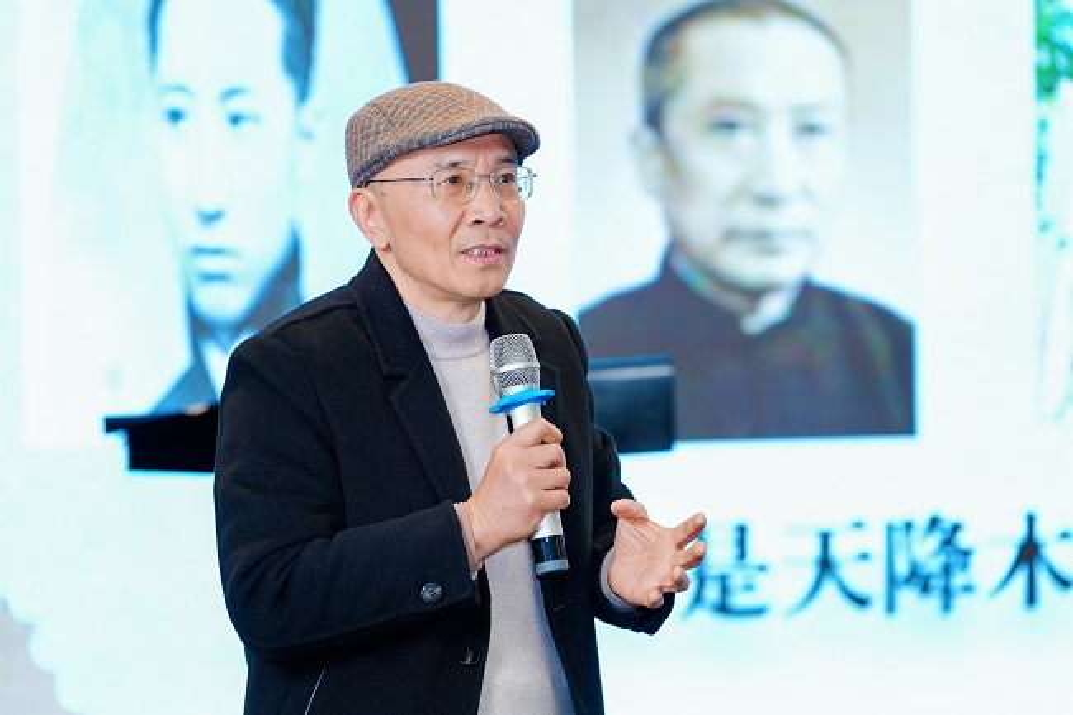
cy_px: 358
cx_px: 536
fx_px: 4469
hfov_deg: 13.7
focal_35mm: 150
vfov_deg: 9.1
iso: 640
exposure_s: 1/160
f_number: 3.5
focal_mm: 150
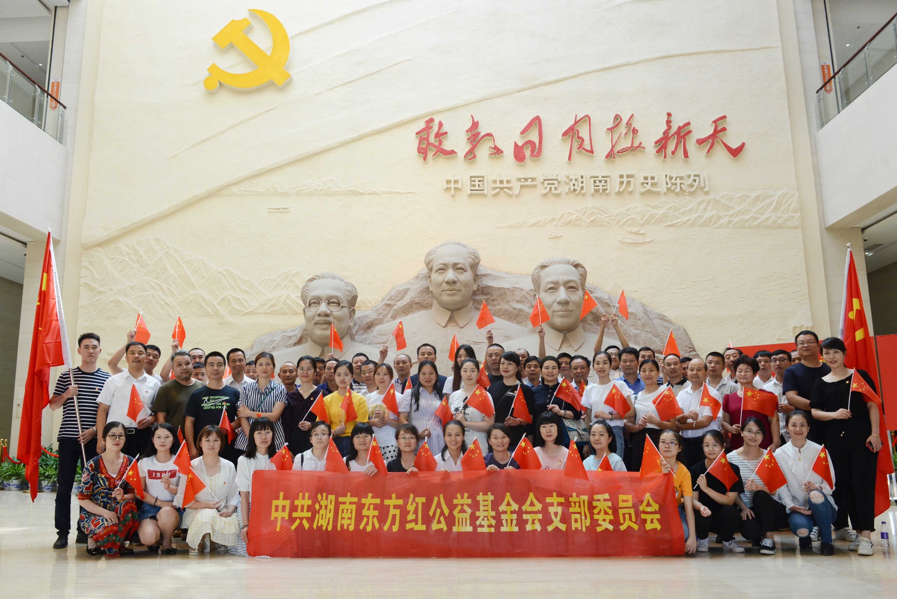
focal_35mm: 27
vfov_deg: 48.0
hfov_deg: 67.4
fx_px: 673
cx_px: 448
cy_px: 300
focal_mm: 27
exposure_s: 1/125
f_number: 5.6
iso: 1600
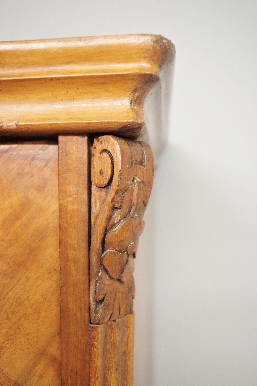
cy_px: 193
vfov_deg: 55.8
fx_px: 364
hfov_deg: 38.9
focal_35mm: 34
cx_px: 128
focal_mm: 23.13
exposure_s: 1/25
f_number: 4
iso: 1600
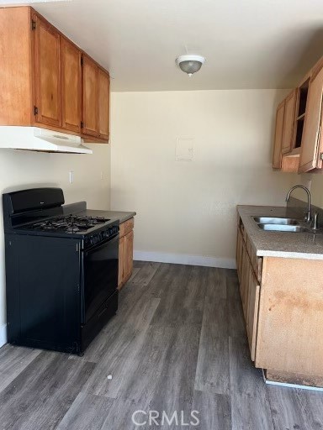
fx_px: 323
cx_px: 162
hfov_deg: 53.1
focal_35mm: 26
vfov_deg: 67.3
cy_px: 215
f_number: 1.5
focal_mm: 5.7
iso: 125
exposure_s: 1/81
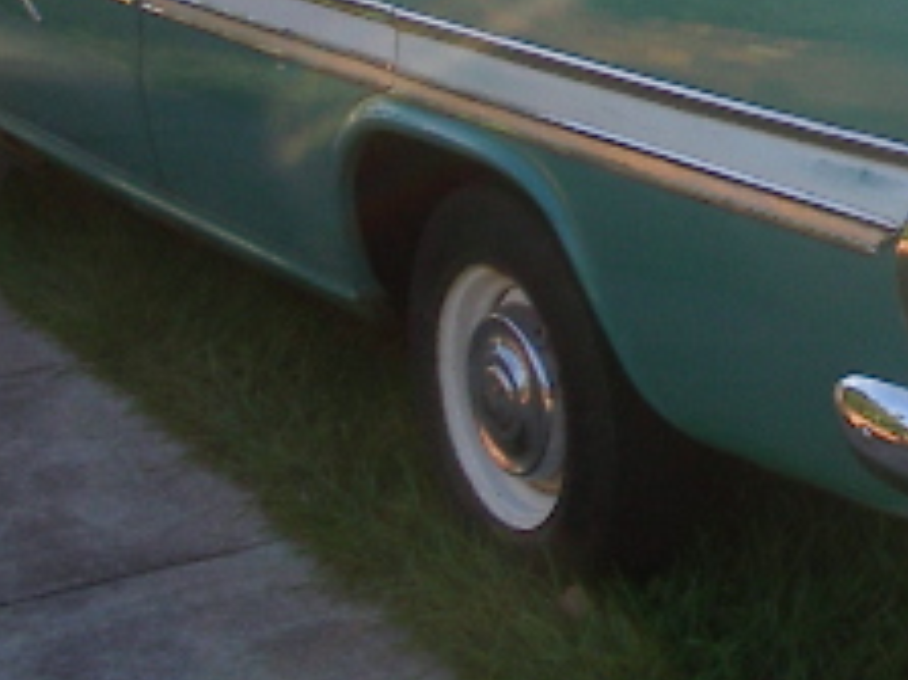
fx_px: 2858
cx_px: 904
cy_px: -204
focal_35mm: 109
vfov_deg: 13.1
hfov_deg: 17.6
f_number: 4.8
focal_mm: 5.8
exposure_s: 1/60
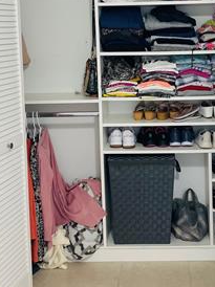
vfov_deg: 33.2
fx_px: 473
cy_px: 73
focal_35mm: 57
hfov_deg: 25.4
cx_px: 154
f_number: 1.6
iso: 125
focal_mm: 4.2
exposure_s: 1/120
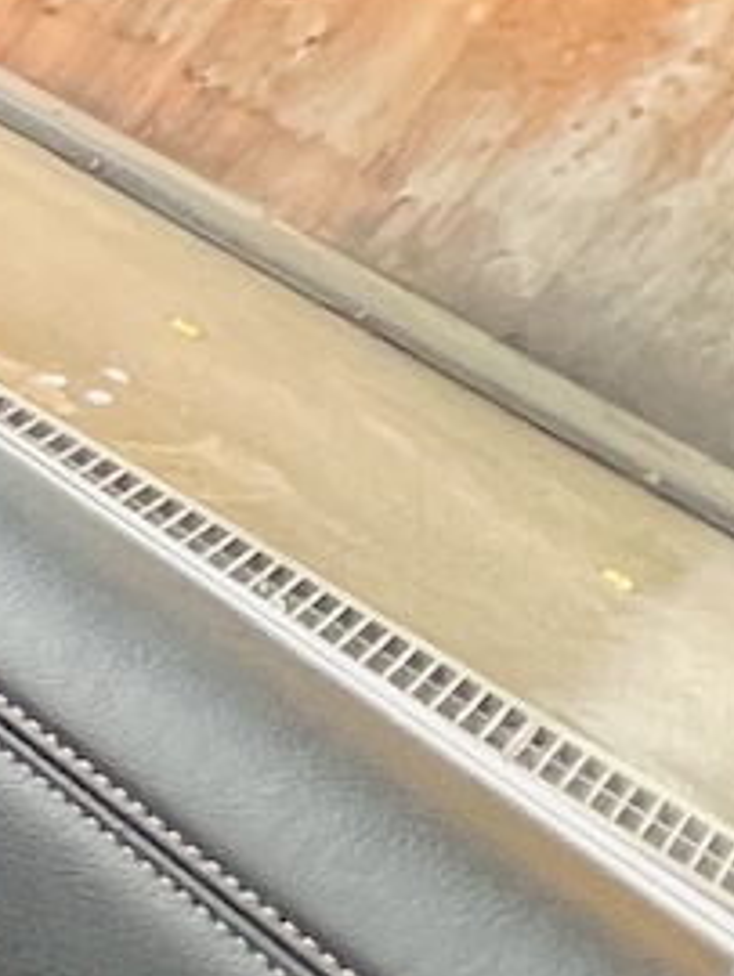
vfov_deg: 18.8
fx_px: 2936
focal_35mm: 104
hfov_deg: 9.1
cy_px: 734
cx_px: -1873
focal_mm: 1.57
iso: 250
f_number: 1.8
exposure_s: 1/60
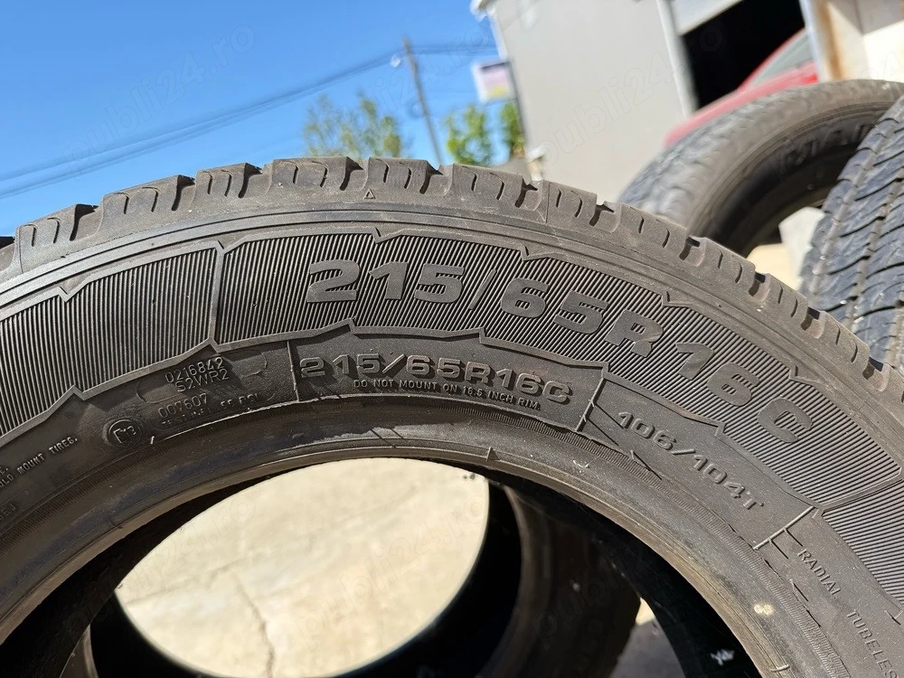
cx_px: 452
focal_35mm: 24
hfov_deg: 71.6
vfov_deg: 56.8
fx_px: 627
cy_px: 339
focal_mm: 6.76
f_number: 1.78
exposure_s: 1/2445
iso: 80
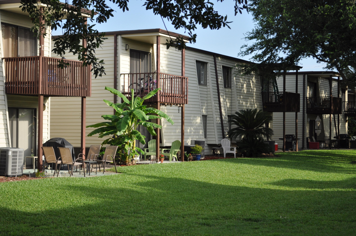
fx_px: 652
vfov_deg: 20.6
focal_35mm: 66
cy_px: 118
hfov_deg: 30.5
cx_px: 178
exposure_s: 1/1000
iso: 450
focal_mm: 44
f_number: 5.3
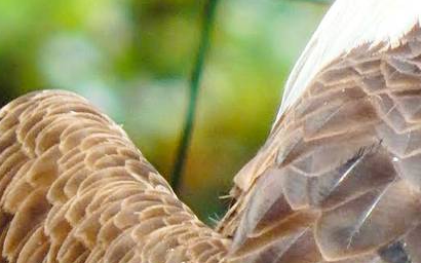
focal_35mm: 3165
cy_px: 294
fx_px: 36304
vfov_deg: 0.4
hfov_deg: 0.7
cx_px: 347
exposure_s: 1/400
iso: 125
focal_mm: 136
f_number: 5.9
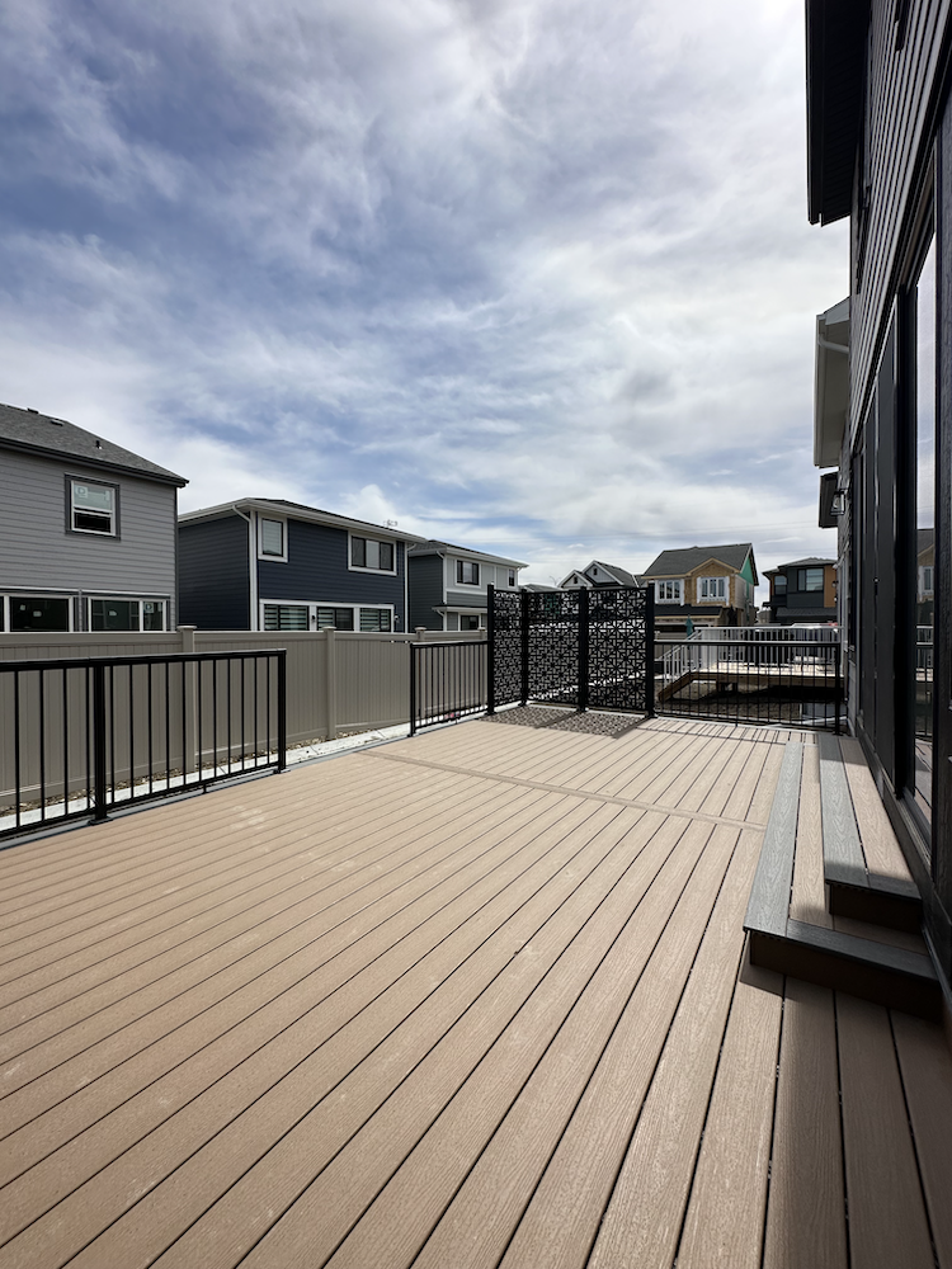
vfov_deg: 102.1
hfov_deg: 85.7
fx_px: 513
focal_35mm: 14
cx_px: 476
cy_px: 634
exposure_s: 1/5291
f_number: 2.2
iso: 50
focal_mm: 2.22
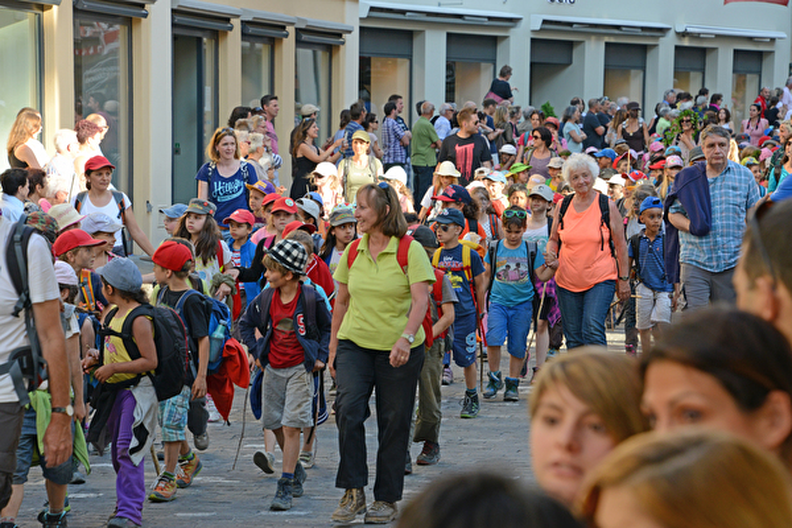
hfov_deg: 13.7
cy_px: 264
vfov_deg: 9.1
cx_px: 396
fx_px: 3300
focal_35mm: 150
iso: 720
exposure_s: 1/160
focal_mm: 150
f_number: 9
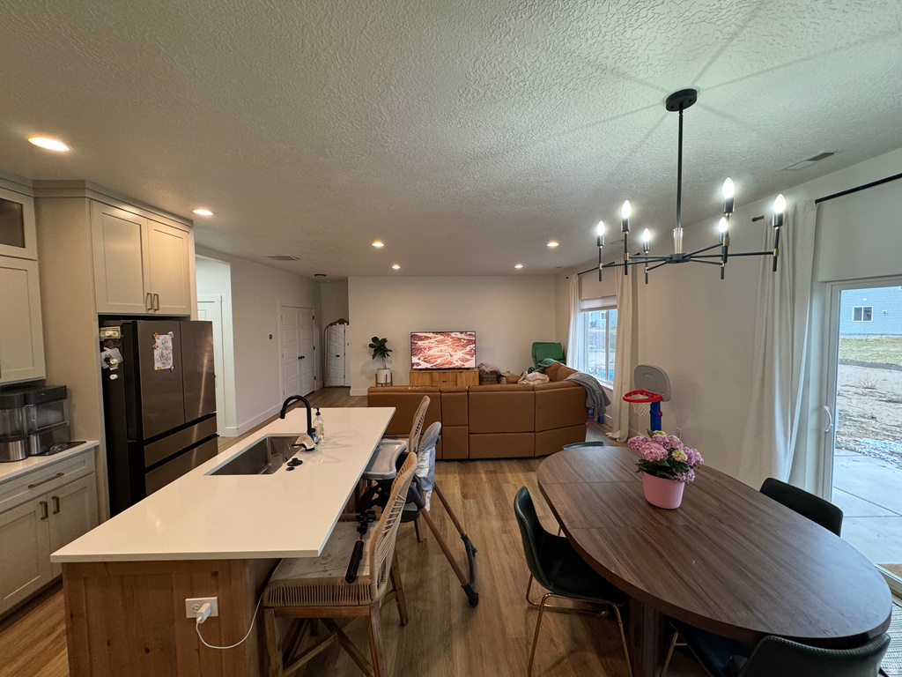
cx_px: 451
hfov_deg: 102.1
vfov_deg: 85.7
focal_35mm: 14
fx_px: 365
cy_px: 338
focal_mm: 2.22
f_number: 2.2
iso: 160
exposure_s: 1/60
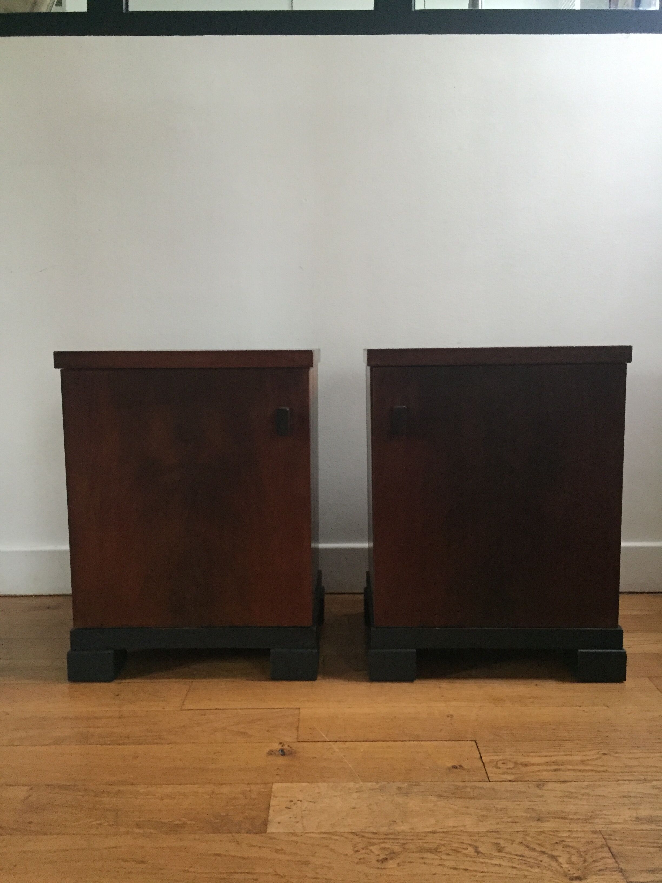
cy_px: 442
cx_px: 331
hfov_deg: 48.2
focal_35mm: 29
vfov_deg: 61.7
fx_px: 739
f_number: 2.2
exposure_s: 1/17
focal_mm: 4.15
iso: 400
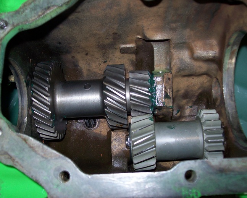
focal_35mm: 38
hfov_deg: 47.9
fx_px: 278
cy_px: 98
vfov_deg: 39.2
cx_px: 115
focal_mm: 6
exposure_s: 1/64
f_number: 2.7
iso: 80
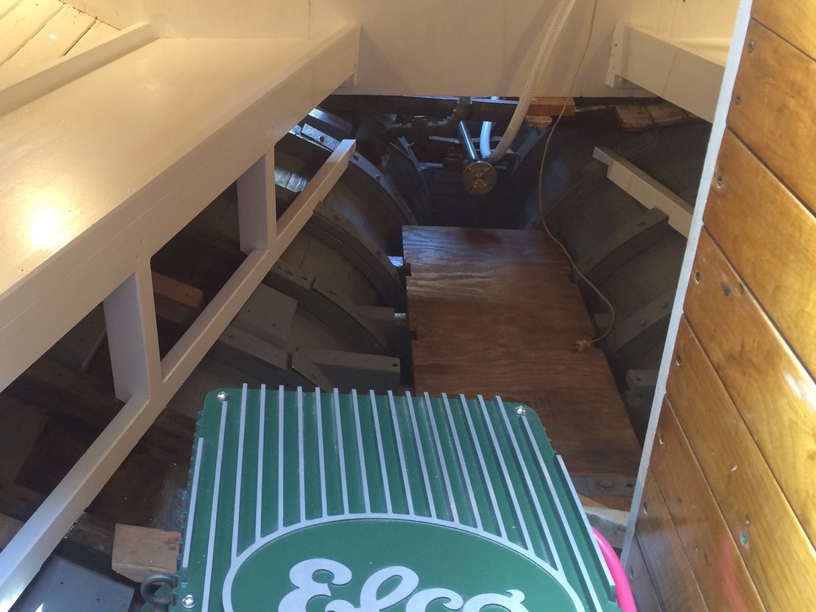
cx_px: 288
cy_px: 291
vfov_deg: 36.8
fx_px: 920
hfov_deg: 47.3
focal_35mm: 39
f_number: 2.2
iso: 80
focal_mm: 4.15
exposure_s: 1/30
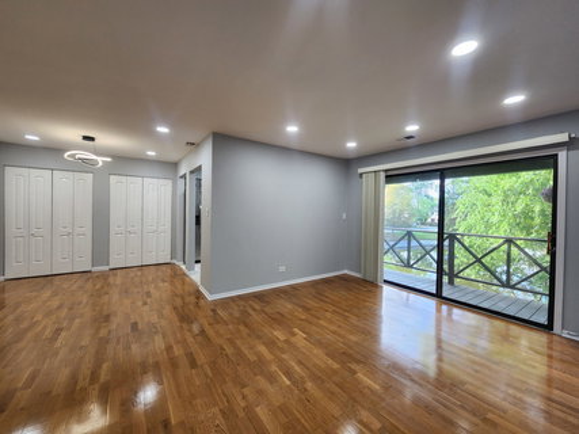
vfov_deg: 89.9
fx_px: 217
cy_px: 217
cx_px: 290
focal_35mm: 13
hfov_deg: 106.2
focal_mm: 2.2
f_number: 2.2
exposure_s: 1/60
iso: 100
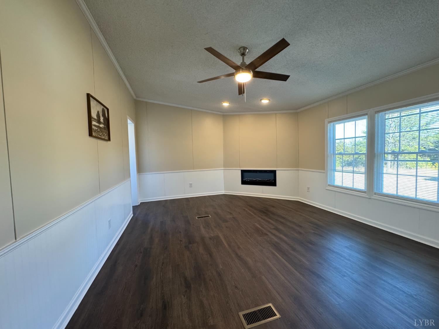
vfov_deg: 85.7
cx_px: 220
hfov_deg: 102.1
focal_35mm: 14
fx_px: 178
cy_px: 164
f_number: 2.2
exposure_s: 1/120
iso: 320
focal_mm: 2.22
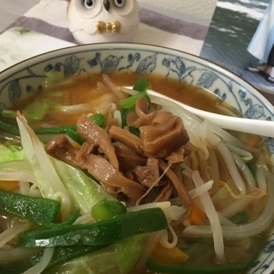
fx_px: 376
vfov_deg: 40.0
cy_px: 152
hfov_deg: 40.0
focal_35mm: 42
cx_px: 155
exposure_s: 1/30
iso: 160
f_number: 2.2
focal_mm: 4.15
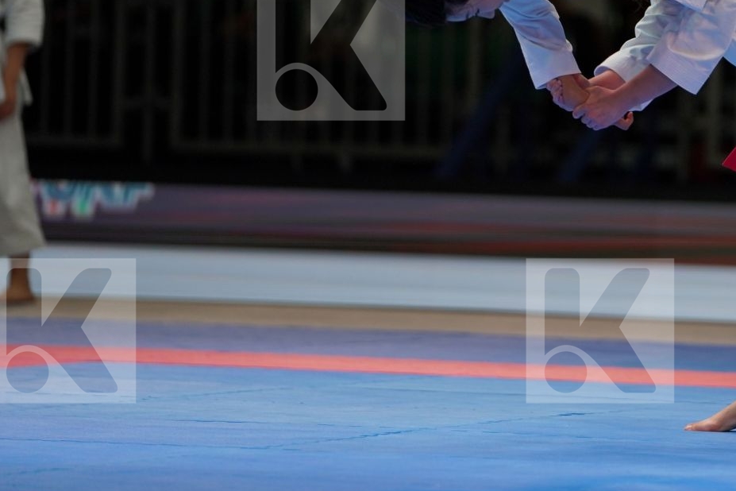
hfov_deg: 6.2
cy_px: 48
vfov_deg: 4.1
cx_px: 600
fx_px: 6787
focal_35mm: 332
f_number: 2.8
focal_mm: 171
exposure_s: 1/1000
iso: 640
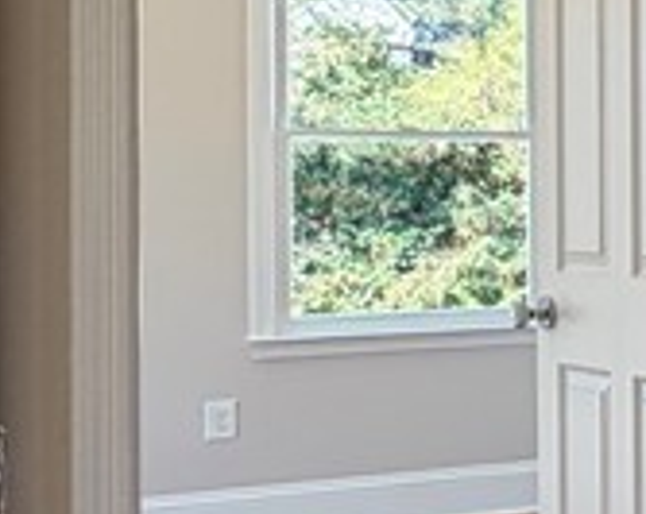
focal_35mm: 84
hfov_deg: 15.8
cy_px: 174
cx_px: 1416
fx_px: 1603
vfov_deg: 18.2
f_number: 2.2
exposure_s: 1/120
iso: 100
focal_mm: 2.22
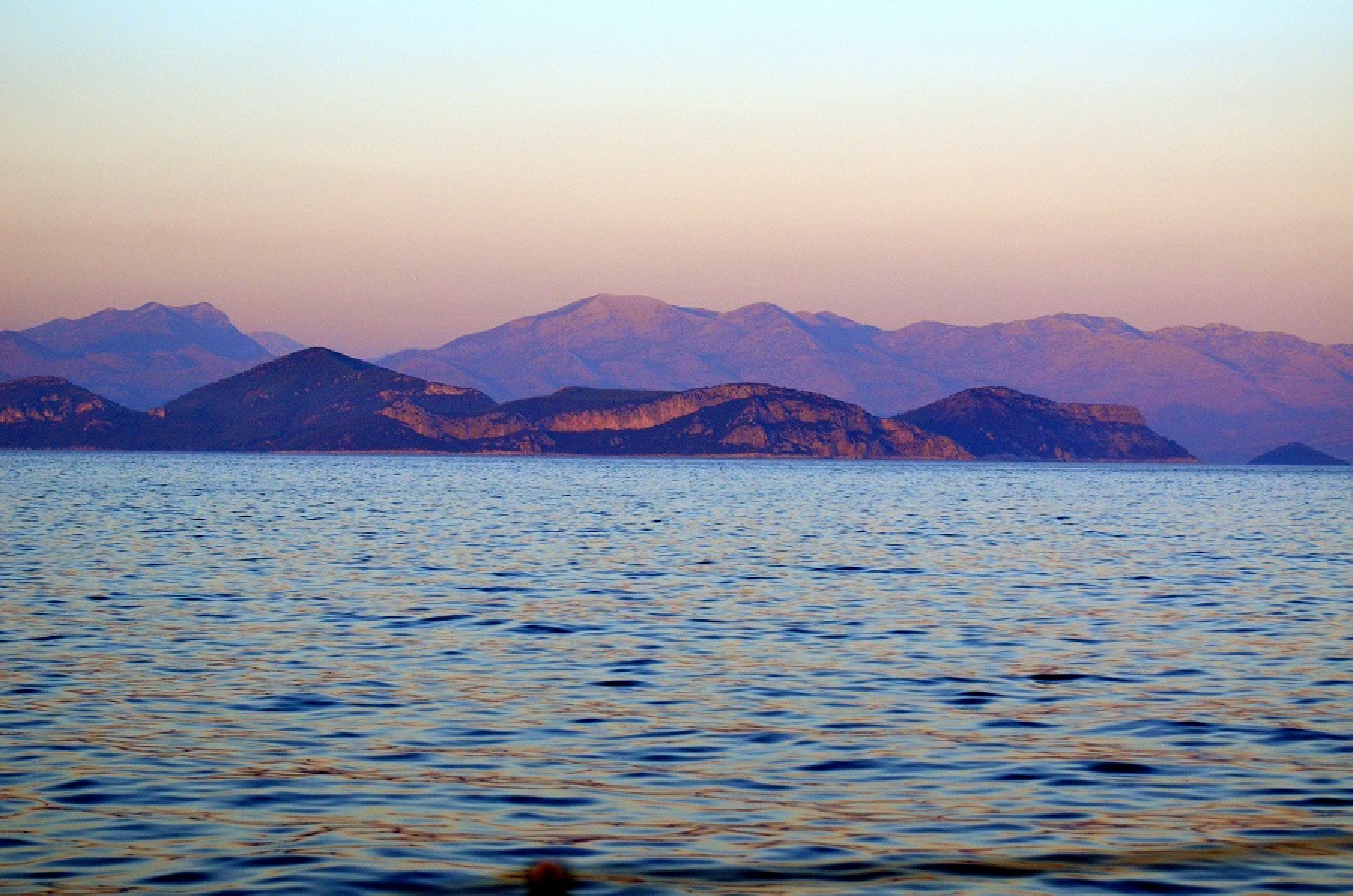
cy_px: 448
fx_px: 3938
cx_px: 676
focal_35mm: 105
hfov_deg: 19.5
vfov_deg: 13.0
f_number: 4.5
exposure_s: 1/1600
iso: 640
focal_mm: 70
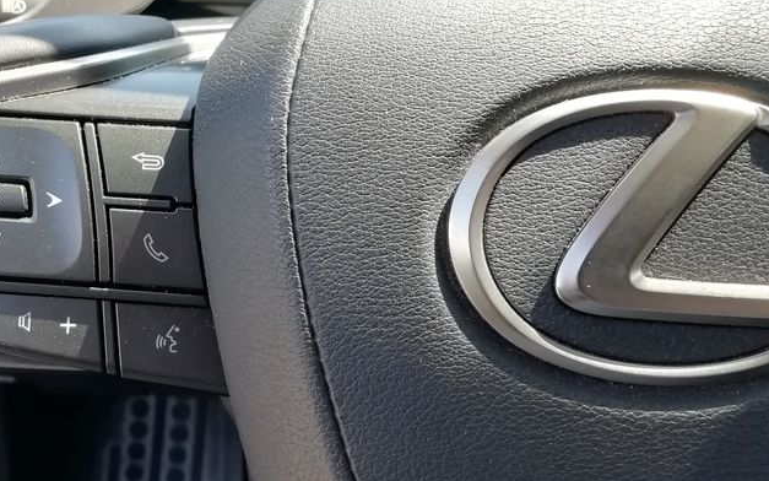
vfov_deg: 28.5
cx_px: 191
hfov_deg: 43.0
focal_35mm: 45
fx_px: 943
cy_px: 179
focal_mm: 3.21
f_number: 2.2
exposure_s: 1/107
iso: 50
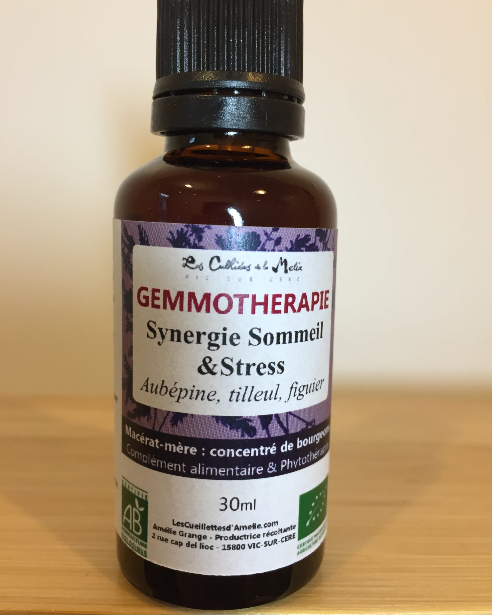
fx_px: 564
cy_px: 303
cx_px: 248
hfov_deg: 47.1
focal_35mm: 31
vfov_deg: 57.2
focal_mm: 4.15
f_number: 2.2
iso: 80
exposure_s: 1/33
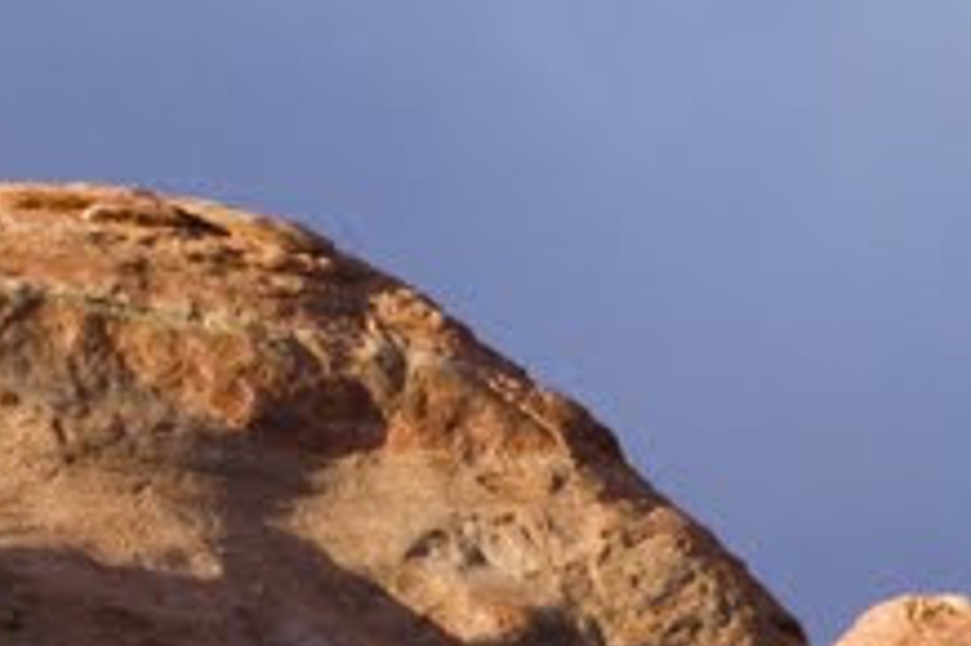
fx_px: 6639
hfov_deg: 7.9
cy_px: 842
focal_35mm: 246
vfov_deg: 5.5
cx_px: 2080
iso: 200
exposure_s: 1/125
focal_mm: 35
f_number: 10
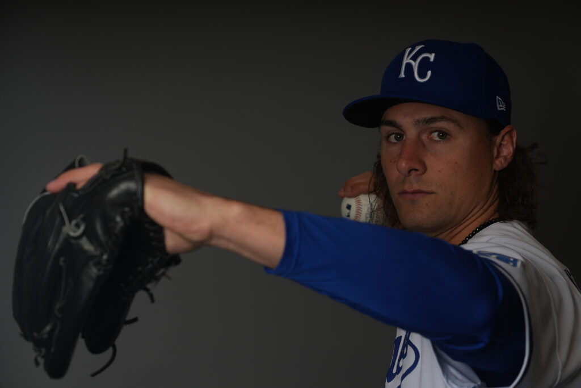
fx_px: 1614
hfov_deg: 20.4
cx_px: 290
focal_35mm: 100
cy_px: 194
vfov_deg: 13.7
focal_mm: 100
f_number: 6.3
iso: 160
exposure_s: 1/320
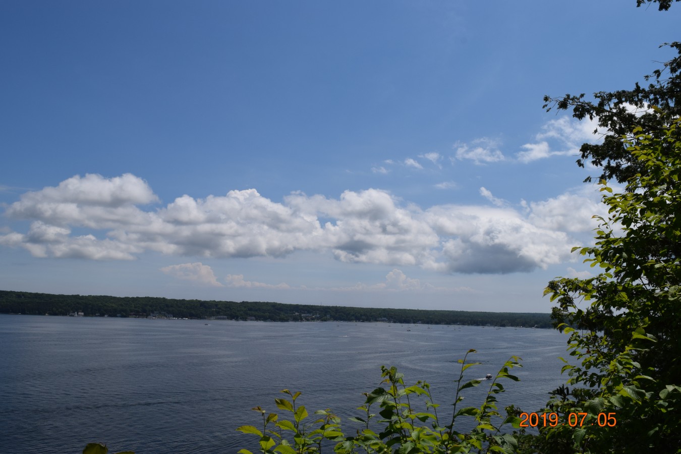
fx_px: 567
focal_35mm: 30
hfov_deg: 61.9
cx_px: 340
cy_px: 227
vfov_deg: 43.6
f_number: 13
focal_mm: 20
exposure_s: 1/640
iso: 200
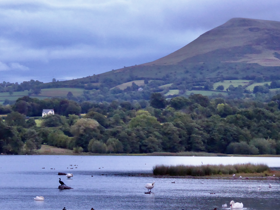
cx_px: 112
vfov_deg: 8.7
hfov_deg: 11.6
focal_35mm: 170
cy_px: 140
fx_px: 1375
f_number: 5.1
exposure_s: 1/60
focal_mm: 19
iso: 800
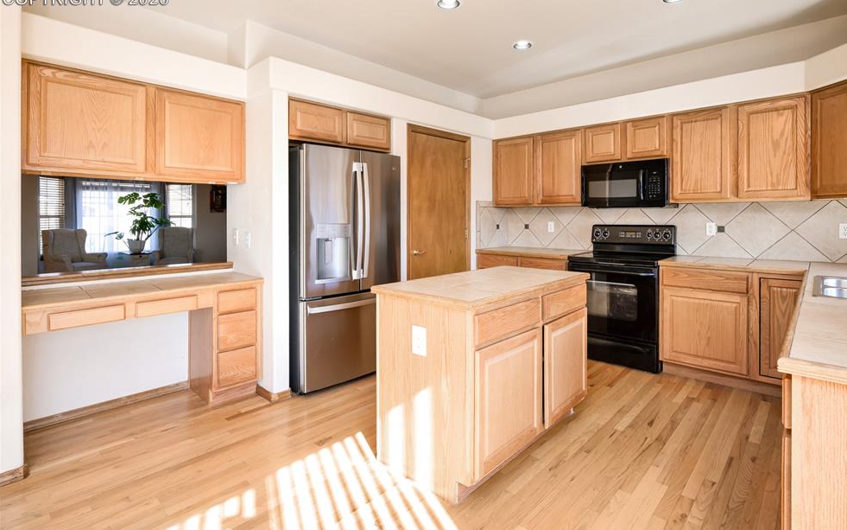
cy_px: 252
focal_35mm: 18
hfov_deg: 92.6
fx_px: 405
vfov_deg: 66.3
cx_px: 441
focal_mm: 16.5
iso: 320
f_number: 7.1
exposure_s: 1/60
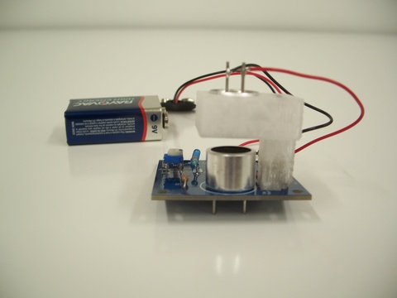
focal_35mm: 37
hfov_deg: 50.1
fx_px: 424
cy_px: 149
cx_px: 198
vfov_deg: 38.7
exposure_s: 1/30
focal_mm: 7.8
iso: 64
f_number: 2.8
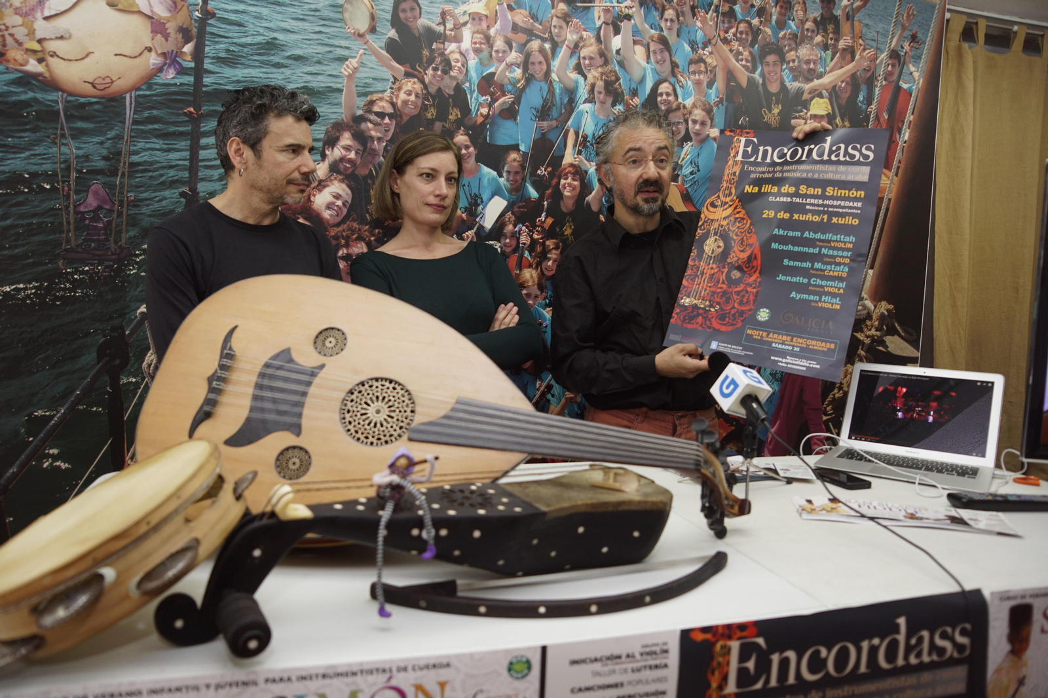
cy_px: 349
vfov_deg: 53.1
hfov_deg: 73.8
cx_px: 524
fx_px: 698
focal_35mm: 24
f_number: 3.5
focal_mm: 16
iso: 250
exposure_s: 1/60
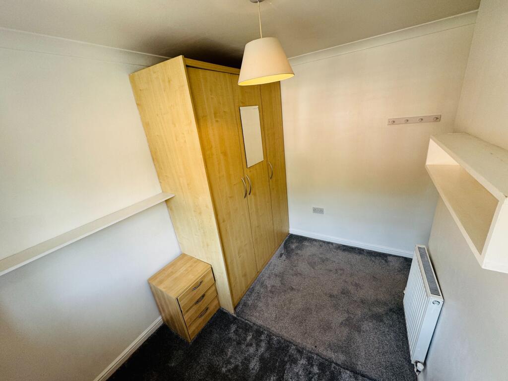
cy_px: 190
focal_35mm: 14
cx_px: 254
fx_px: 205
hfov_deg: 102.1
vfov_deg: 85.7
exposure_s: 1/99
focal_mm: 2.22
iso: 100
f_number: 2.2
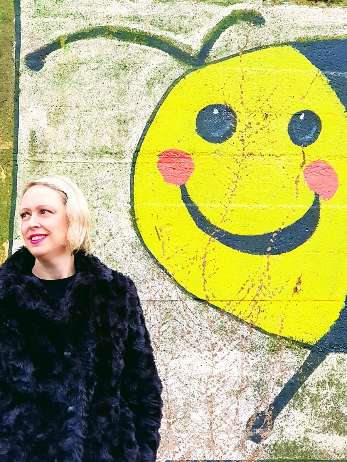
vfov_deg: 36.8
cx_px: 174
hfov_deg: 28.0
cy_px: 231
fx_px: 695
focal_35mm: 52
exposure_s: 1/33
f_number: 2.4
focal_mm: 6
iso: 25
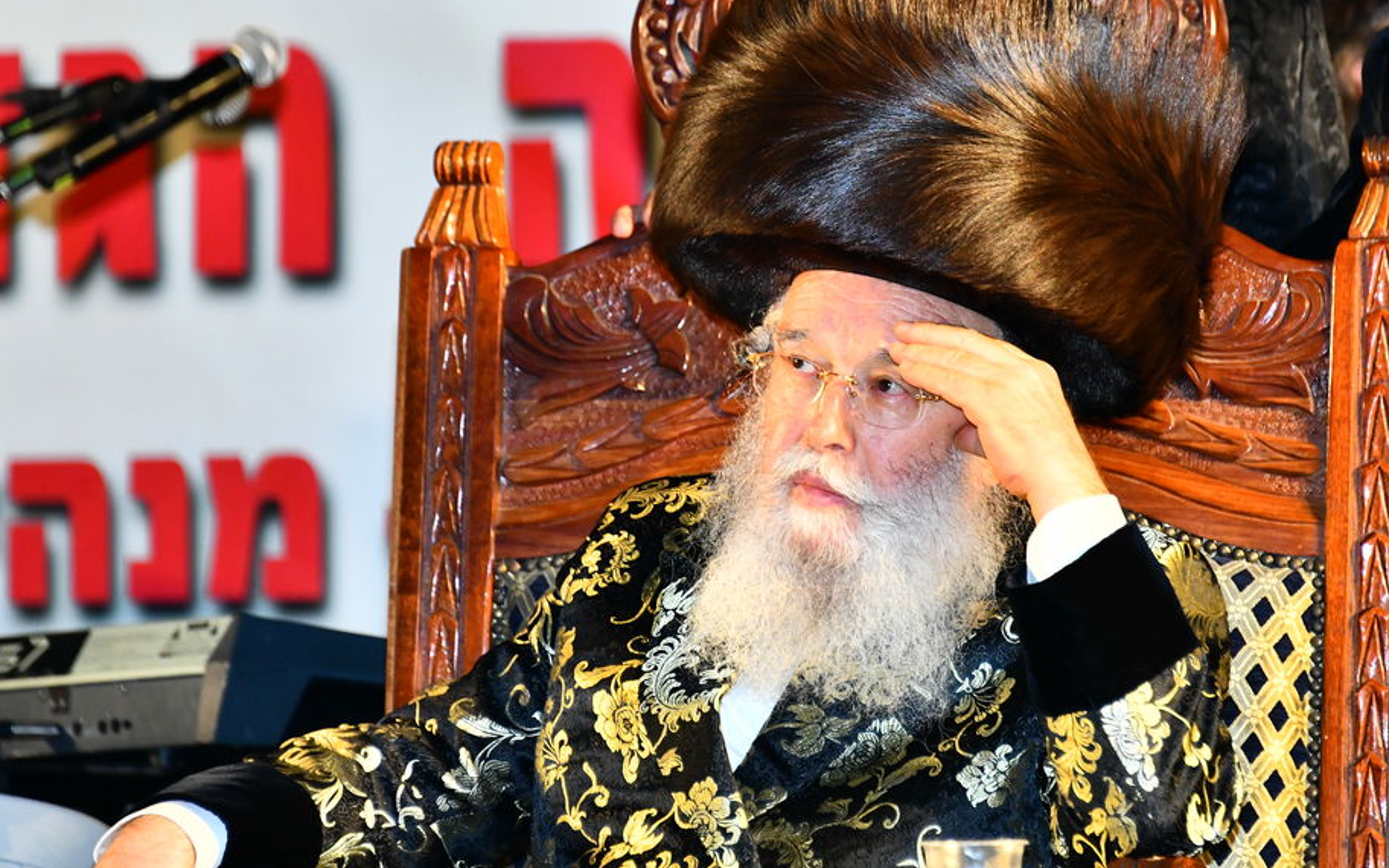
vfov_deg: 3.4
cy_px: 319
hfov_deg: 5.4
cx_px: 851
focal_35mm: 391
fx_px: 14801
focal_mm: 250
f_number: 5.6
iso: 1600
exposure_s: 1/160
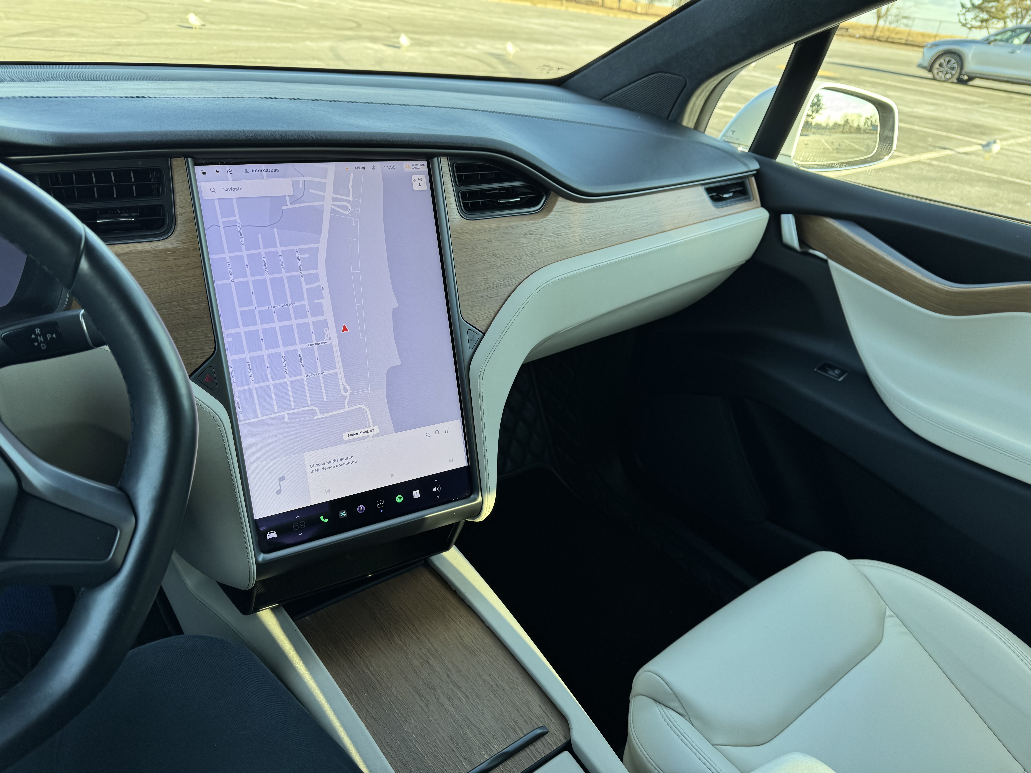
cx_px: 516
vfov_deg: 56.8
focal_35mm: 24
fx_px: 715
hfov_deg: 71.6
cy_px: 386
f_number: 1.78
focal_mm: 6.76
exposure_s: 1/201
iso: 64
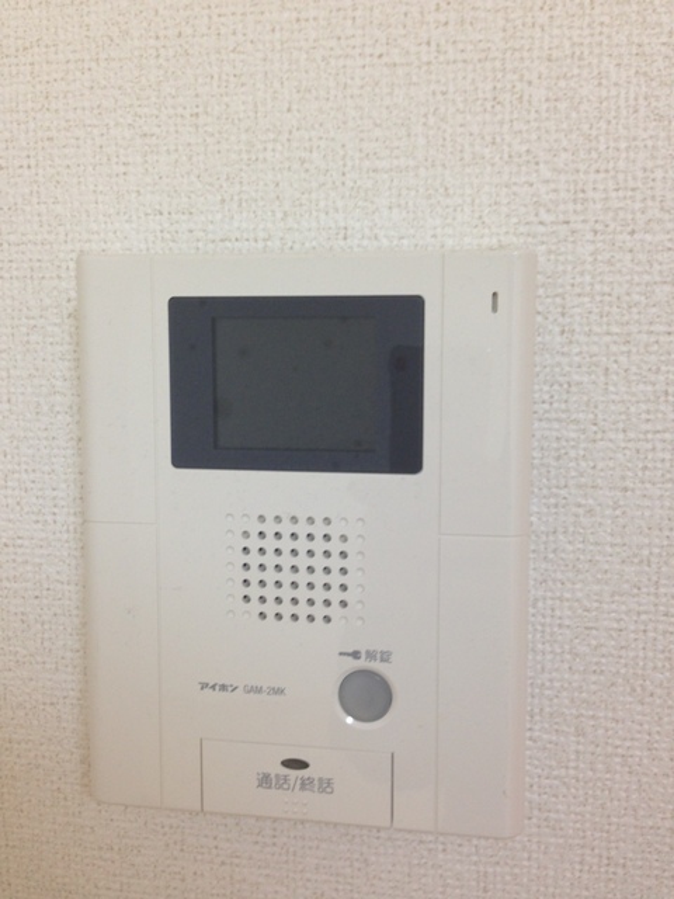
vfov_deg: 55.4
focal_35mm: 33
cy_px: 450
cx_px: 337
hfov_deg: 42.9
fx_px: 857
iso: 80
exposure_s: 1/20
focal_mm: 4.12
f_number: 2.4
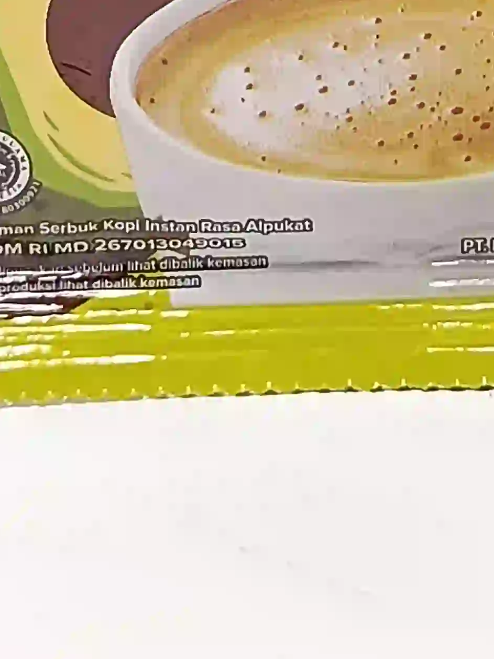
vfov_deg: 13.4
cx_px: 400
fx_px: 2663
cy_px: -269
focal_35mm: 140
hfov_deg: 10.6
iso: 577
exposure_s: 1/100
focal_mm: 5.24
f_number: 1.7
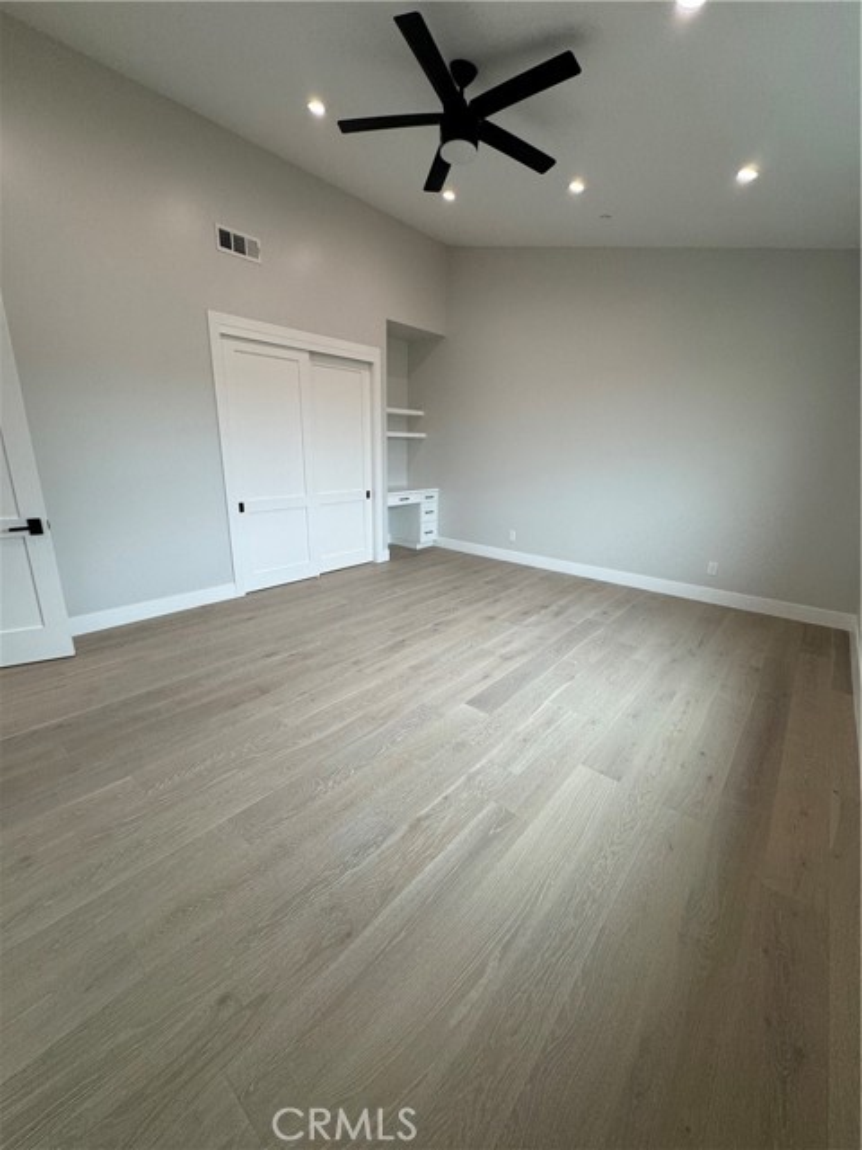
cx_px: 431
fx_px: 465
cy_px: 575
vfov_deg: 102.1
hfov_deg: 85.7
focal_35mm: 14
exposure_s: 1/120
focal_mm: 2.22
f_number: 2.2
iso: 160
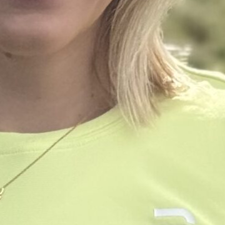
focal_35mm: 302
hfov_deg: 5.8
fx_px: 2221
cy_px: 306
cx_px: 78
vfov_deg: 5.8
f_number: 1.78
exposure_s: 1/7874
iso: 100
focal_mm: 6.76
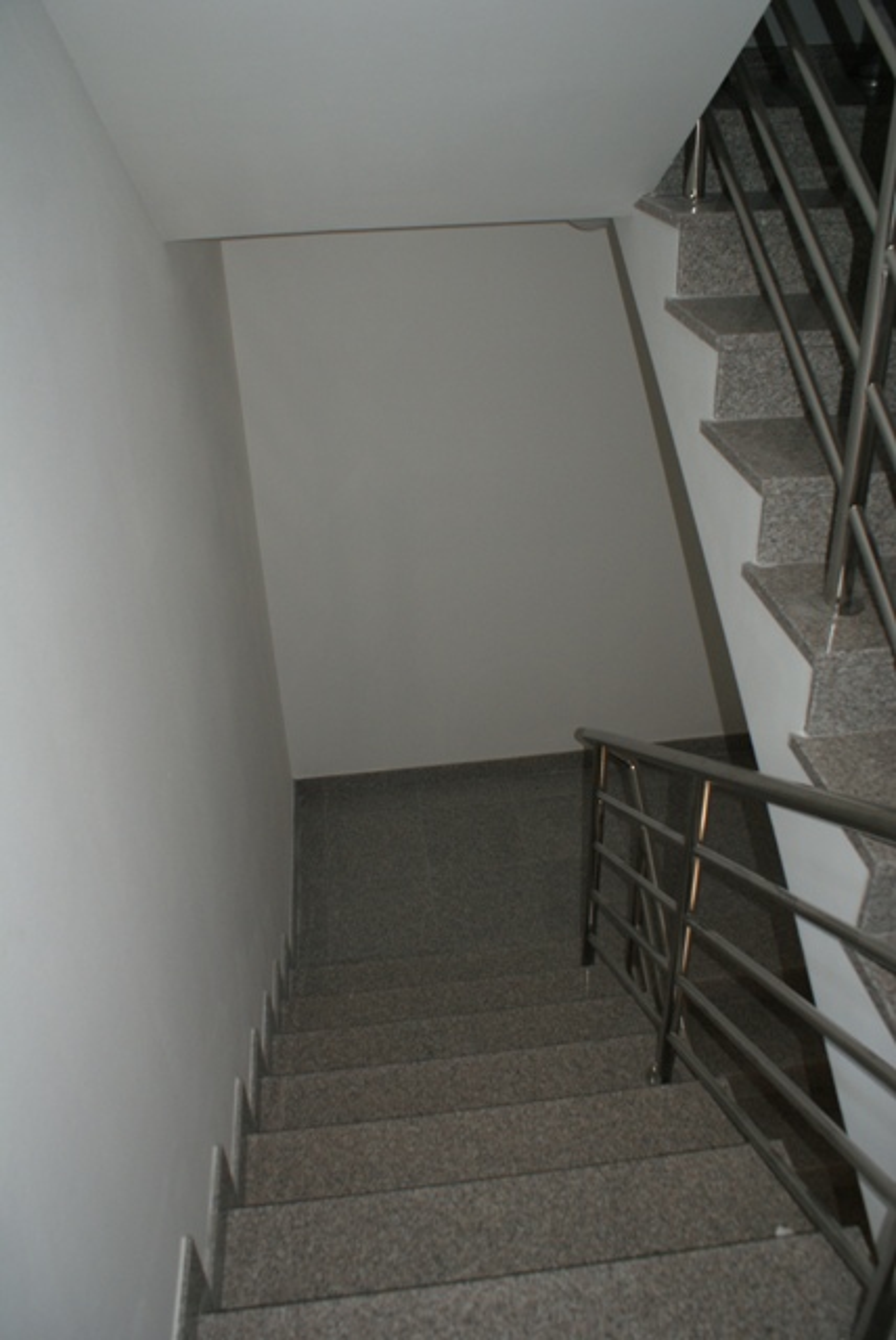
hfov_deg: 48.0
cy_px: 670
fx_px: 1006
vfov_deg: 67.3
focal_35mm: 27
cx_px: 448
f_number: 5.6
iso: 400
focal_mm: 18
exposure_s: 1/60
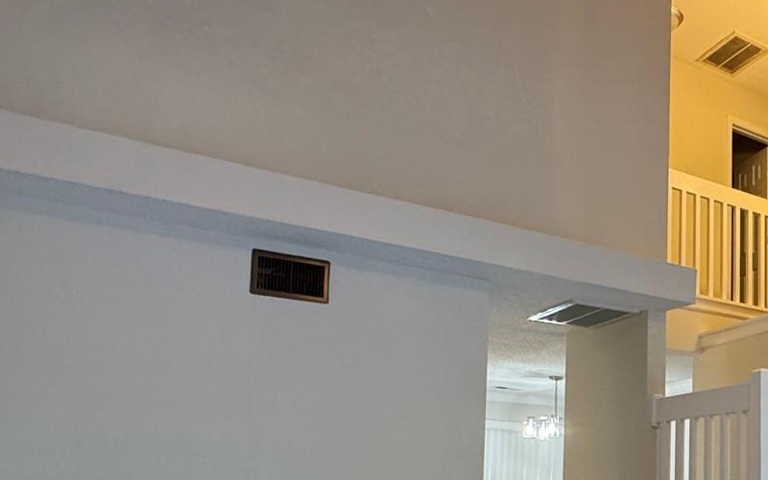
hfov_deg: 44.9
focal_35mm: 38
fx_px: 795
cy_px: 434
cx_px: 740
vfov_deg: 31.9
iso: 320
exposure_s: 1/120
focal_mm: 2.22
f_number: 2.2
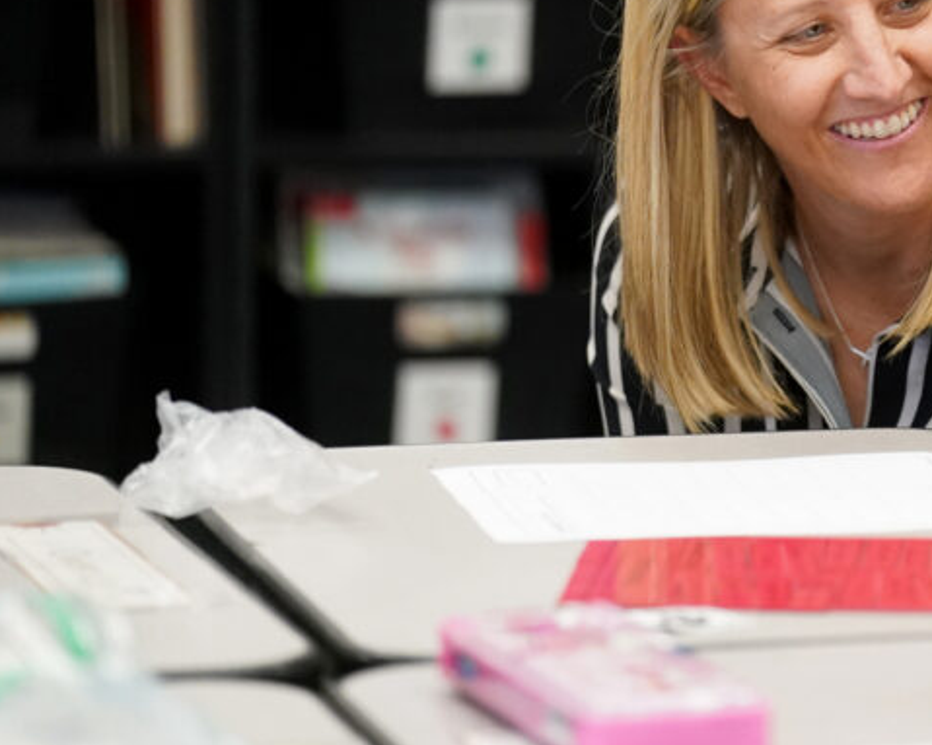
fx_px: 9900
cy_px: 215
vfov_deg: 4.3
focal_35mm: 359
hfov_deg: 5.4
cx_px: 944
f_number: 2.8
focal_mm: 179
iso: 4000
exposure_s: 1/400
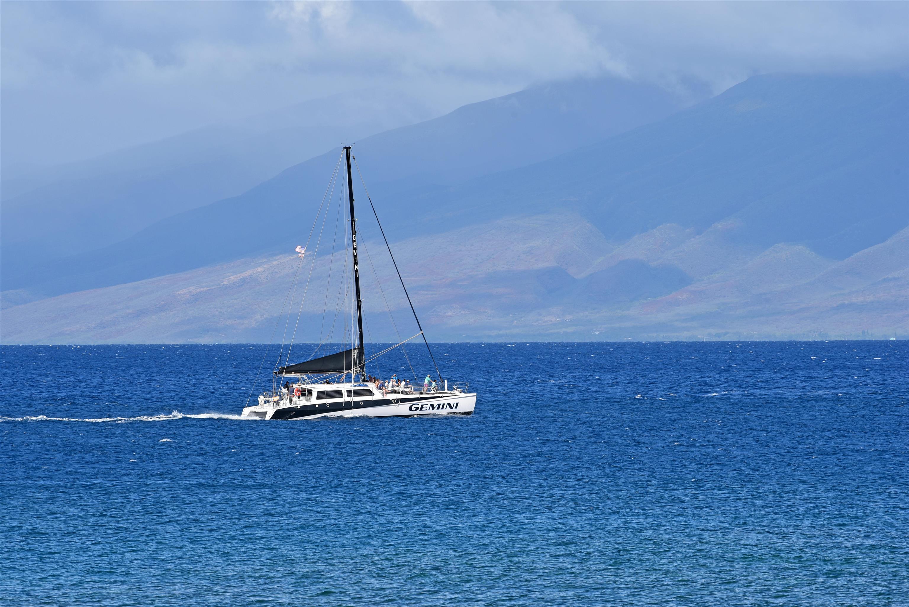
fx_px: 6566
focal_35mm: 260
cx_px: 454
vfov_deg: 5.3
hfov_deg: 7.9
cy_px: 304
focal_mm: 260
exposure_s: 1/200
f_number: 13
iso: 100
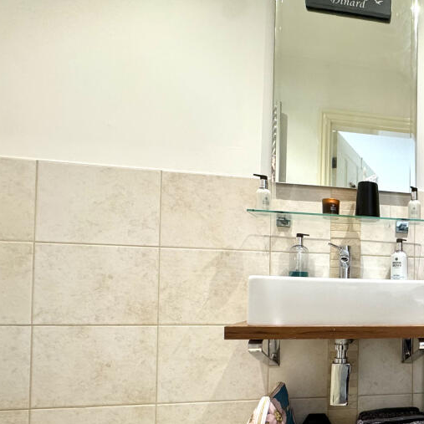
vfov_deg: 60.6
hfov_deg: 50.8
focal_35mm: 25
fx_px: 346
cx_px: 423
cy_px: 300
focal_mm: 2.22
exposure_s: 1/50
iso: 200
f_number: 2.2
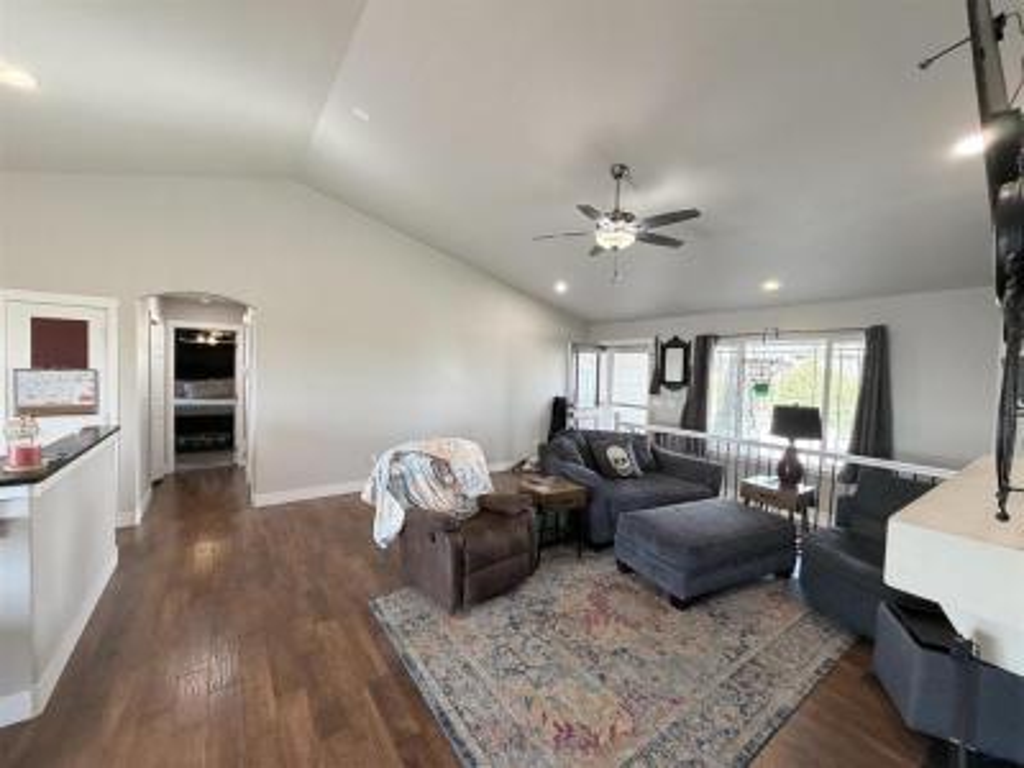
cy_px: 384
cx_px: 512
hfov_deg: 102.1
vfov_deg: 85.7
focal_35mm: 14
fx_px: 414
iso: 160
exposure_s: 1/60
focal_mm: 2.22
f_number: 2.2
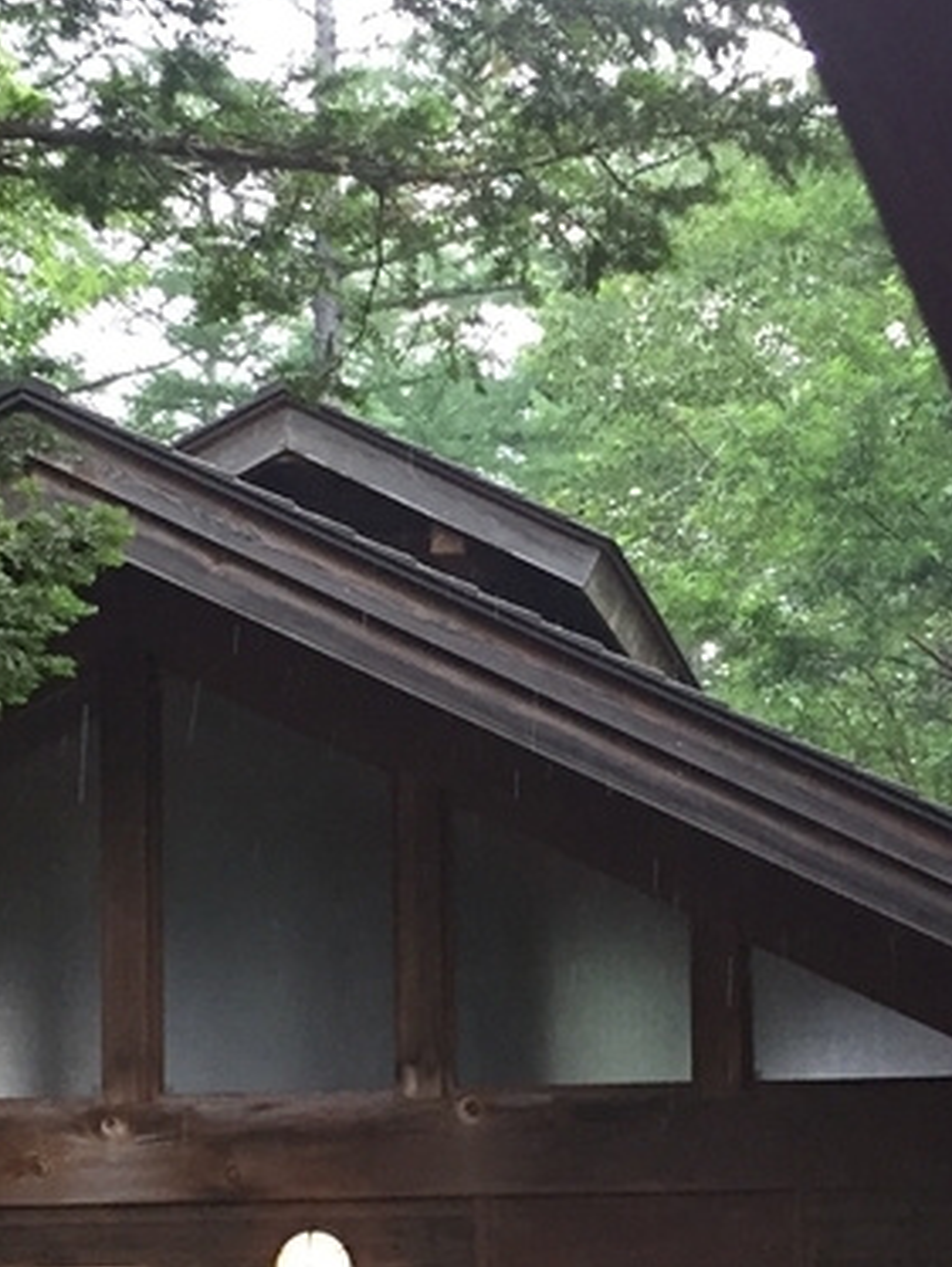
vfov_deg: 20.8
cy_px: 1006
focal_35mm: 93
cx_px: 691
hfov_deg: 15.8
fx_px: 3406
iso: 50
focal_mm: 4.15
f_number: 2.2
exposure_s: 1/30
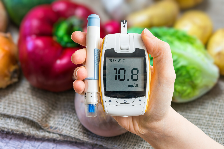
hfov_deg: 53.2
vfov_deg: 36.8
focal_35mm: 36
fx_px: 224
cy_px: 74
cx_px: 112
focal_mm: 24
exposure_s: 1/160
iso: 100
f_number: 13
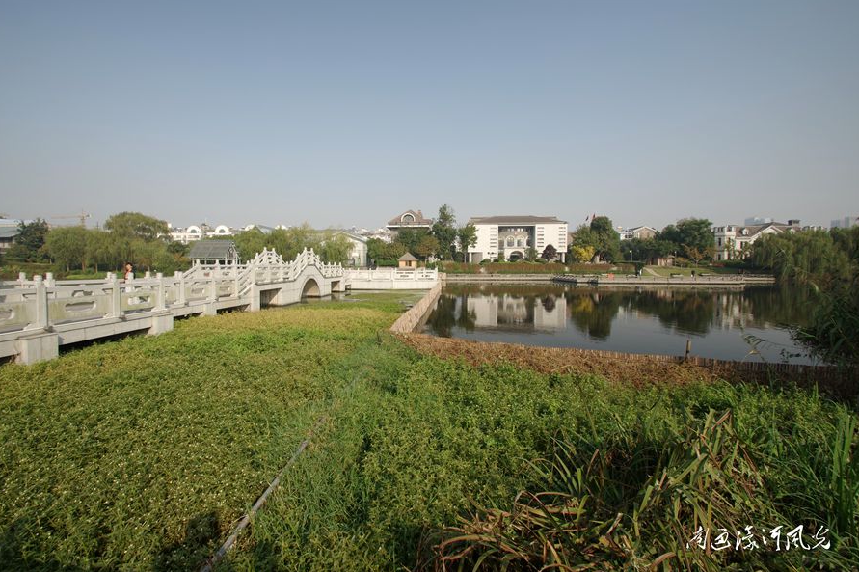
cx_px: 416
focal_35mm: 16
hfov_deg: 96.7
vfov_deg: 73.6
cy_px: 269
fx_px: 382
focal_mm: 10
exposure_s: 1/40
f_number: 13
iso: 100
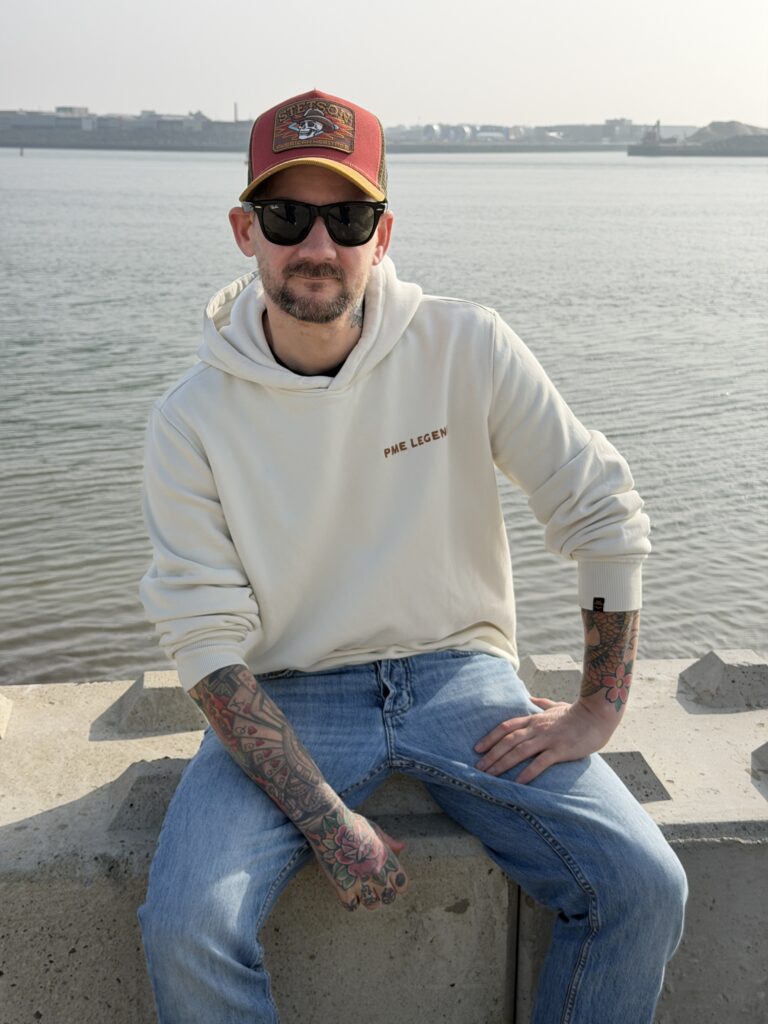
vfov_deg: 39.7
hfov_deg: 30.3
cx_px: 384
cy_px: 512
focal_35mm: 48
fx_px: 1420
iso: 64
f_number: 1.78
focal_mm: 6.76
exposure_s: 1/5587
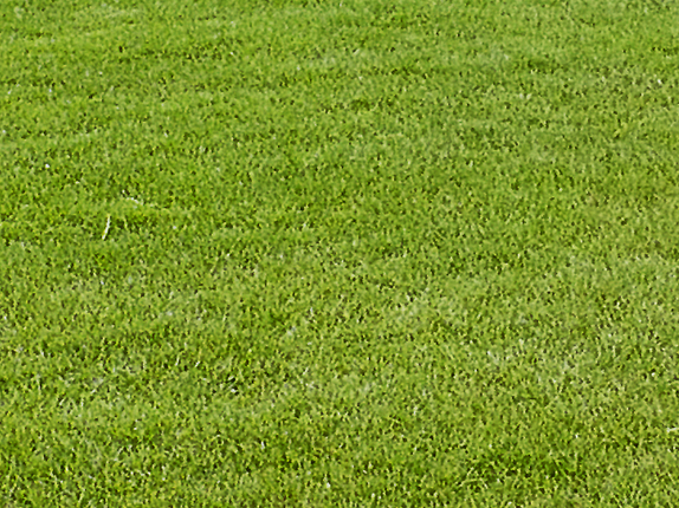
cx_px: 725
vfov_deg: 13.2
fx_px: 2020
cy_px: -359
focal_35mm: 103
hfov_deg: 18.4
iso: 200
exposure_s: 1/250
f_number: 4
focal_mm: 13.3
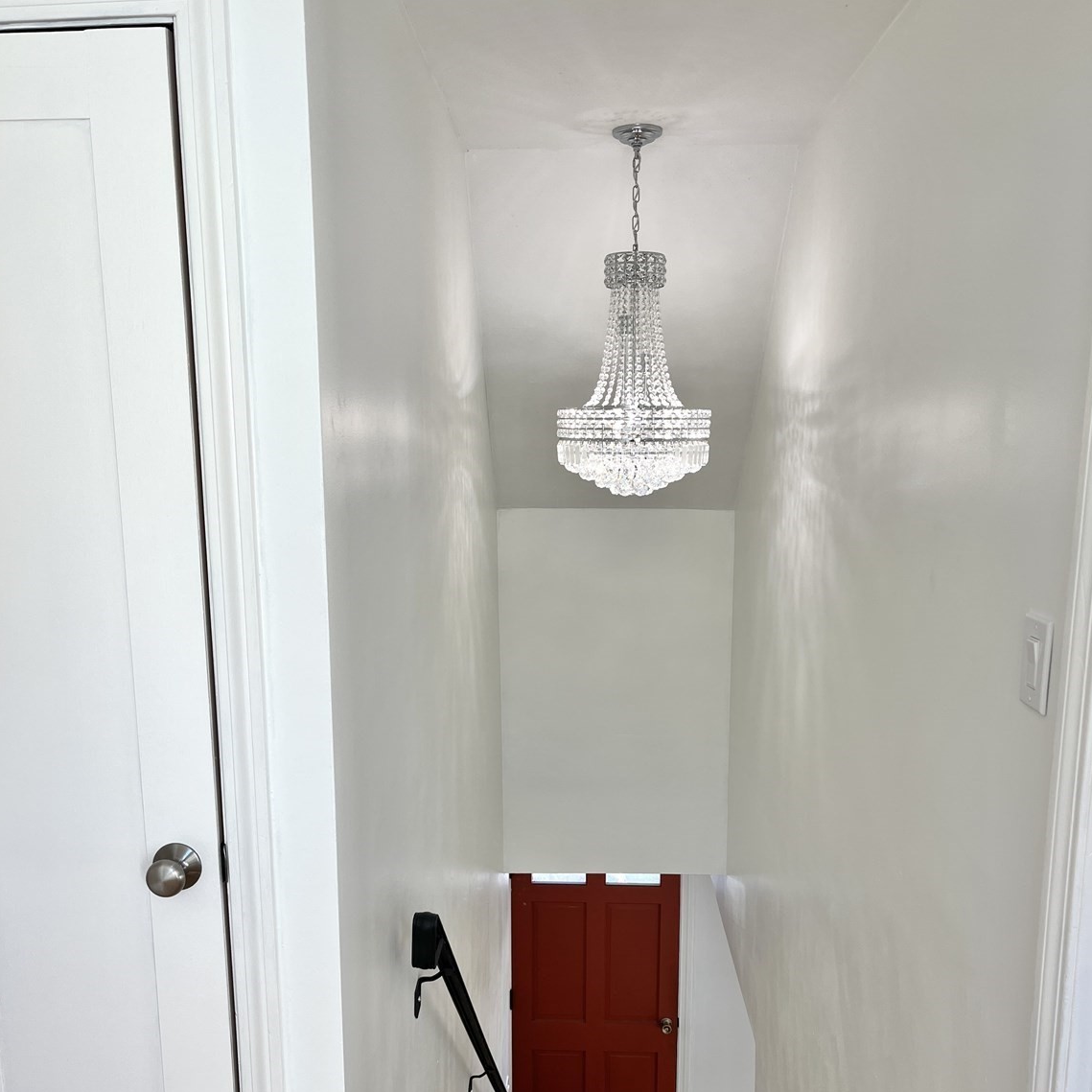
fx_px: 1106
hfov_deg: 52.5
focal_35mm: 31
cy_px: 659
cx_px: 543
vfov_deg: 52.2
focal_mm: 5.1
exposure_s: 1/120
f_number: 1.6
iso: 32
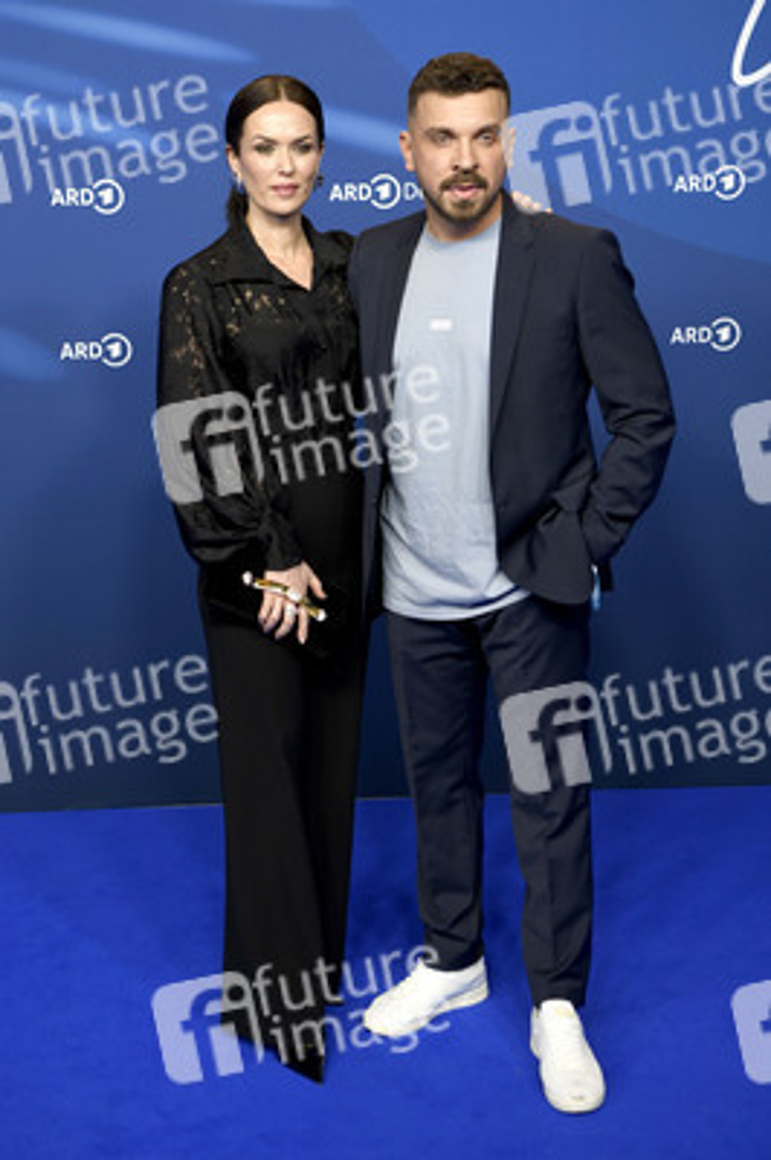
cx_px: 386
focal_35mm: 58
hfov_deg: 23.3
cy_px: 580
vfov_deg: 34.5
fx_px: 1866
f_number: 4
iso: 800
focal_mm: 58
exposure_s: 1/320
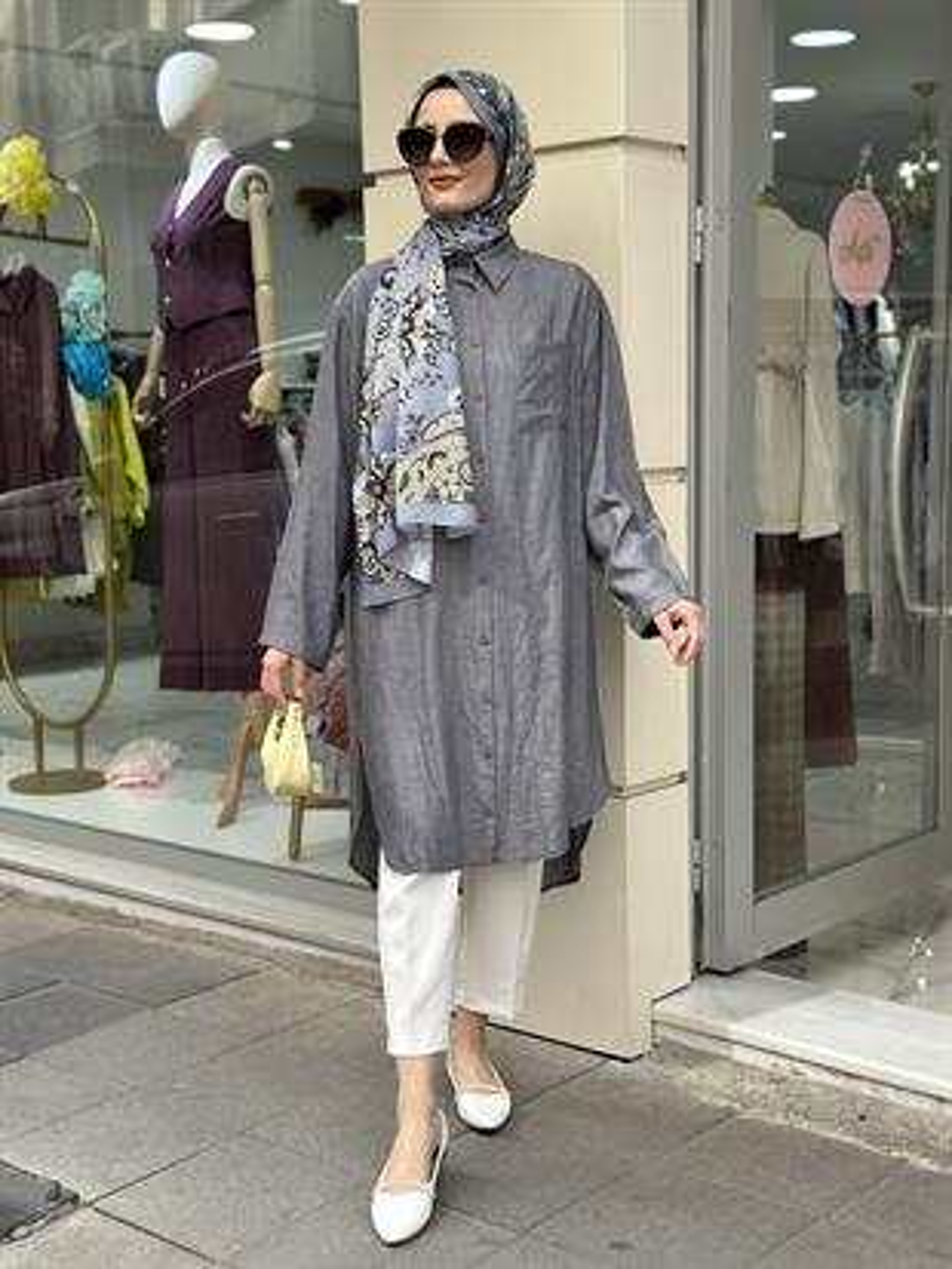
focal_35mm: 48
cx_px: 476
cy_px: 634
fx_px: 1759
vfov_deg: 39.6
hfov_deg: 30.3
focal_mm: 6.86
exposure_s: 1/506
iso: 80
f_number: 1.78
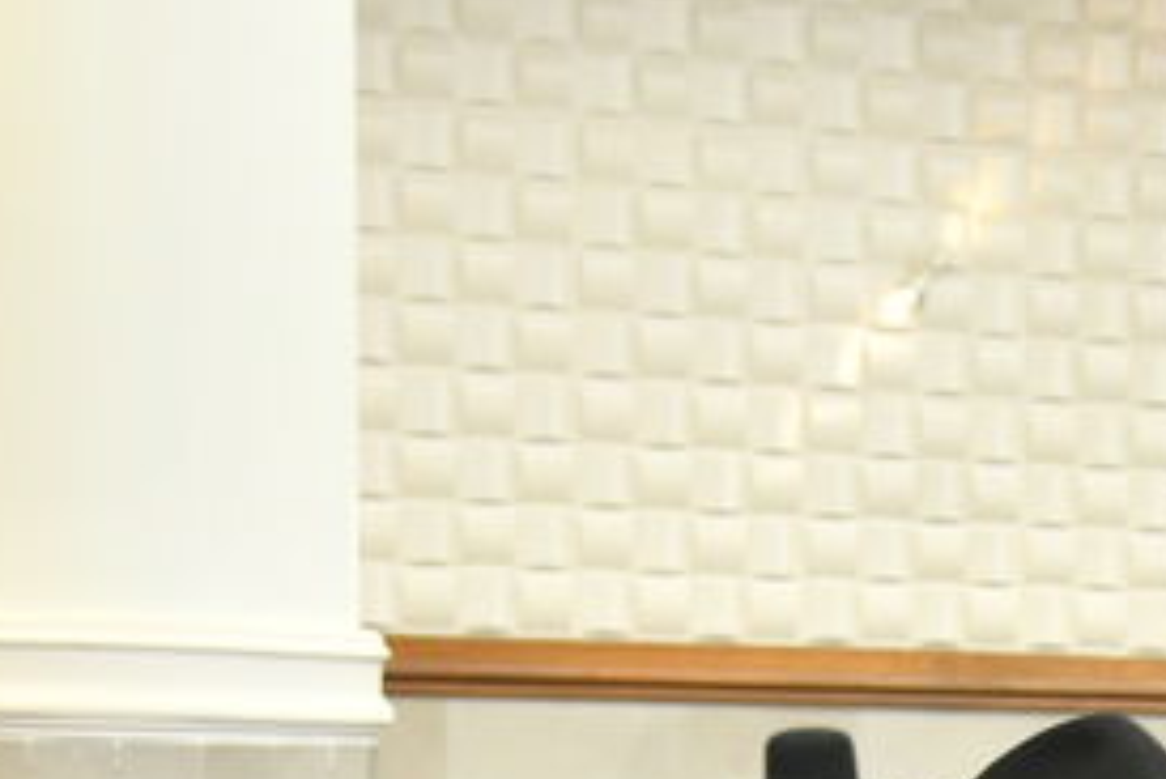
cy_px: 1632
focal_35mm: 194
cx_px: 1451
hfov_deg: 10.4
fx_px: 6286
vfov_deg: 6.8
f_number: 5.6
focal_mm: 38
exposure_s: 1/125
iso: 1000
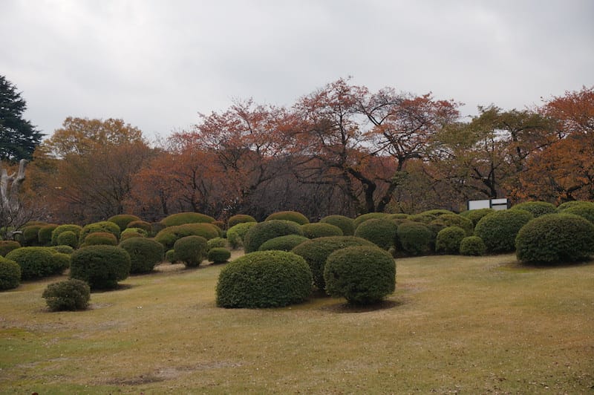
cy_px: 198
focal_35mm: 50
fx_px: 816
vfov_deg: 27.2
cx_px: 297
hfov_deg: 40.0
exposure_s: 1/125
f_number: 8
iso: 100
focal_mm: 33
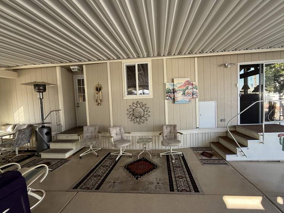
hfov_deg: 98.0
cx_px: 152
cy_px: 107
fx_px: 123
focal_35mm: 15
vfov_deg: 81.7
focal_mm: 2.22
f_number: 2.2
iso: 64
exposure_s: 1/99
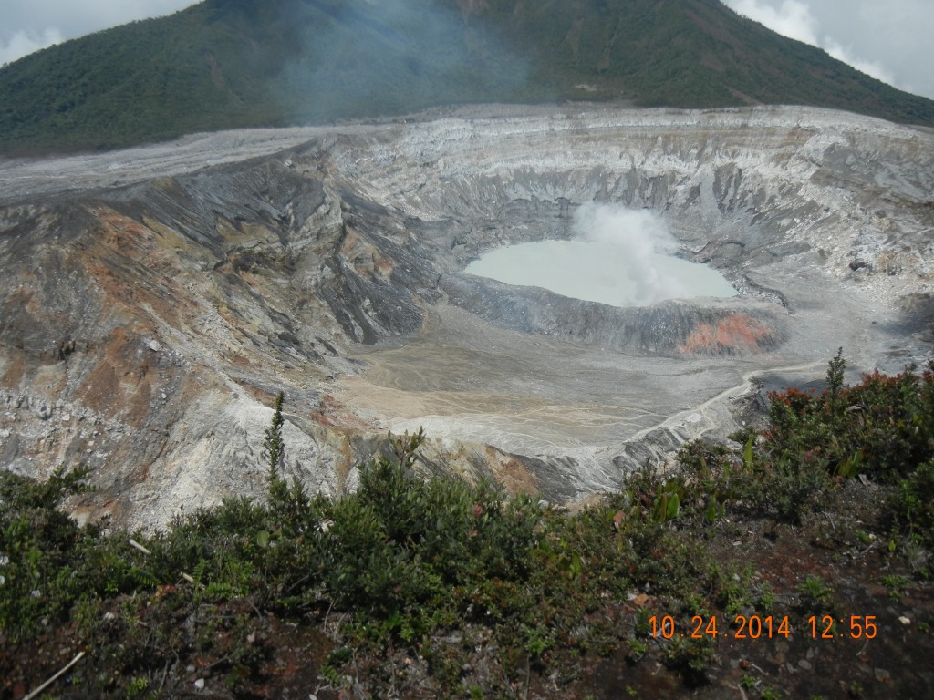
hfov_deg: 60.0
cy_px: 350
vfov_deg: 46.8
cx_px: 467
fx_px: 809
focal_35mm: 30
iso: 160
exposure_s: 1/665
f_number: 7
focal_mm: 5.4
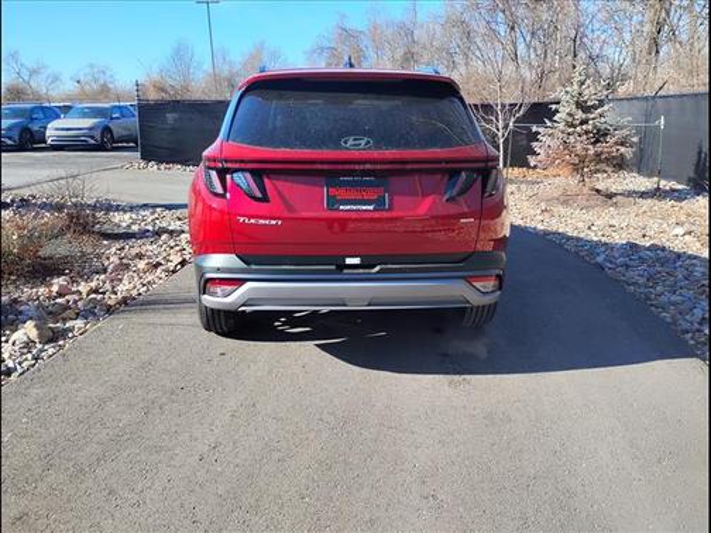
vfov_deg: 49.7
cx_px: 356
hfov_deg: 63.4
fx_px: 575
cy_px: 266
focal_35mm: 28
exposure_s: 1/417
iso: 100
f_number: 1.8
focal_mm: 4.26
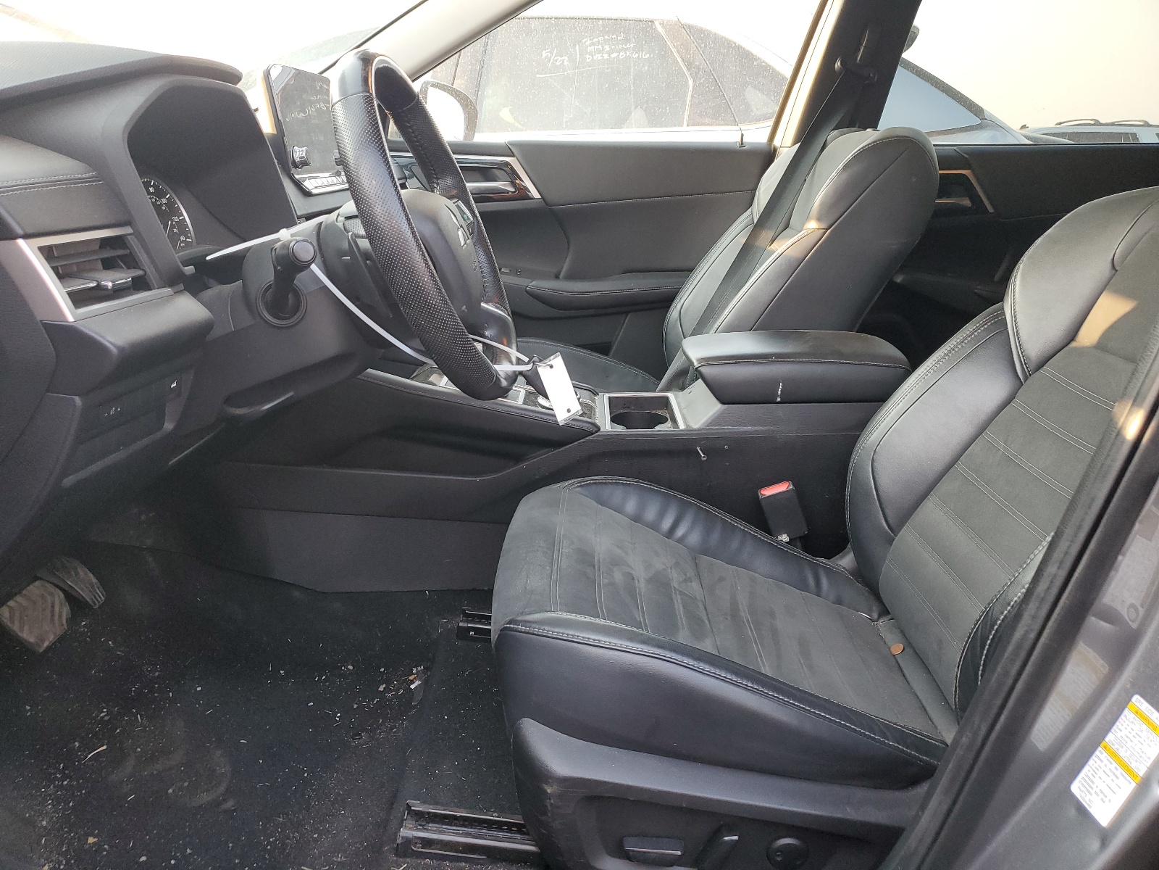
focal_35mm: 26
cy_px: 435
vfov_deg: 53.1
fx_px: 871
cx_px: 580
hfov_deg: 67.3
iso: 93
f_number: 1.5
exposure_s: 1/120
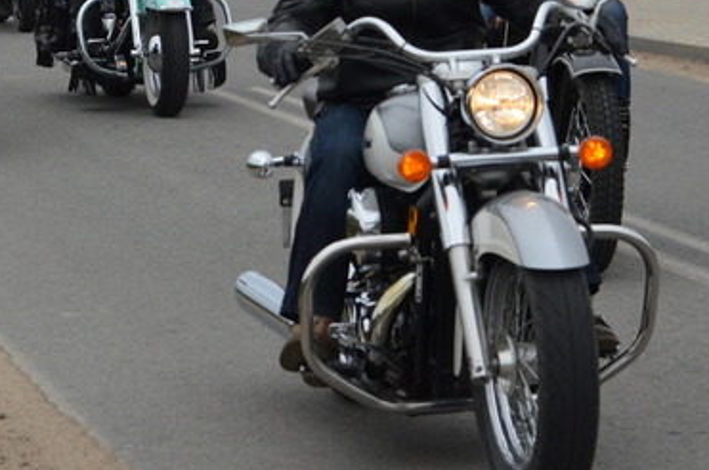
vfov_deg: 6.8
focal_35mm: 201
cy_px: 40
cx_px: 411
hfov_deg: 10.3
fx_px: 3952
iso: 1600
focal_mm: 70
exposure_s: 1/4000
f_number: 6.3
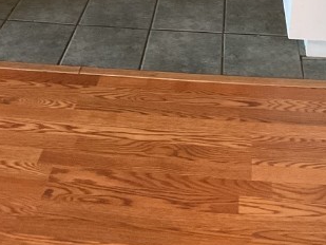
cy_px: -157
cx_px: 213
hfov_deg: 20.4
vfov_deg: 14.1
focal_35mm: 96
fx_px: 904
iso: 250
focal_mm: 3
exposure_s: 1/60
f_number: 1.8
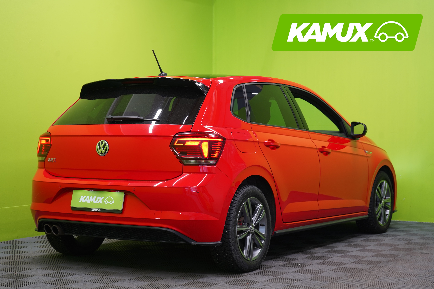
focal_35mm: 67
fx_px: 808
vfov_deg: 20.3
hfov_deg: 30.1
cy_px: 144
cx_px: 217
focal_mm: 67
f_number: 5.6
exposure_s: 1/25
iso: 400
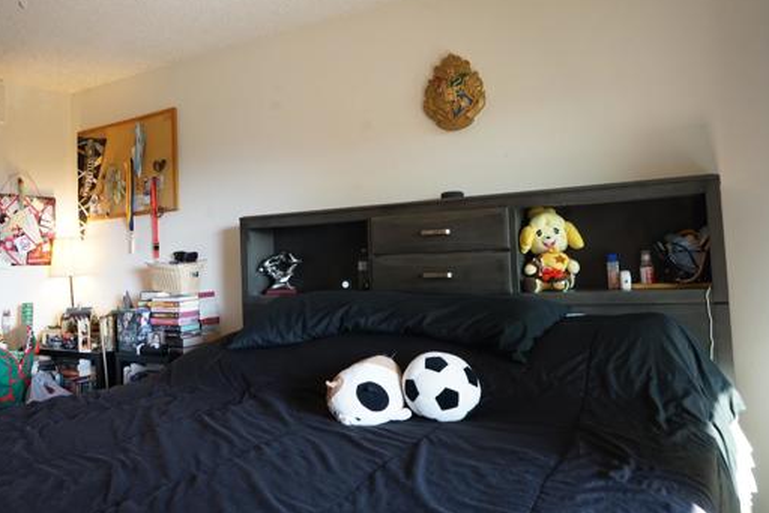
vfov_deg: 43.5
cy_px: 214
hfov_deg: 61.3
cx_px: 303
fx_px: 641
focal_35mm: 30
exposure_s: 1/10
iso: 400
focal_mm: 24
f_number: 8
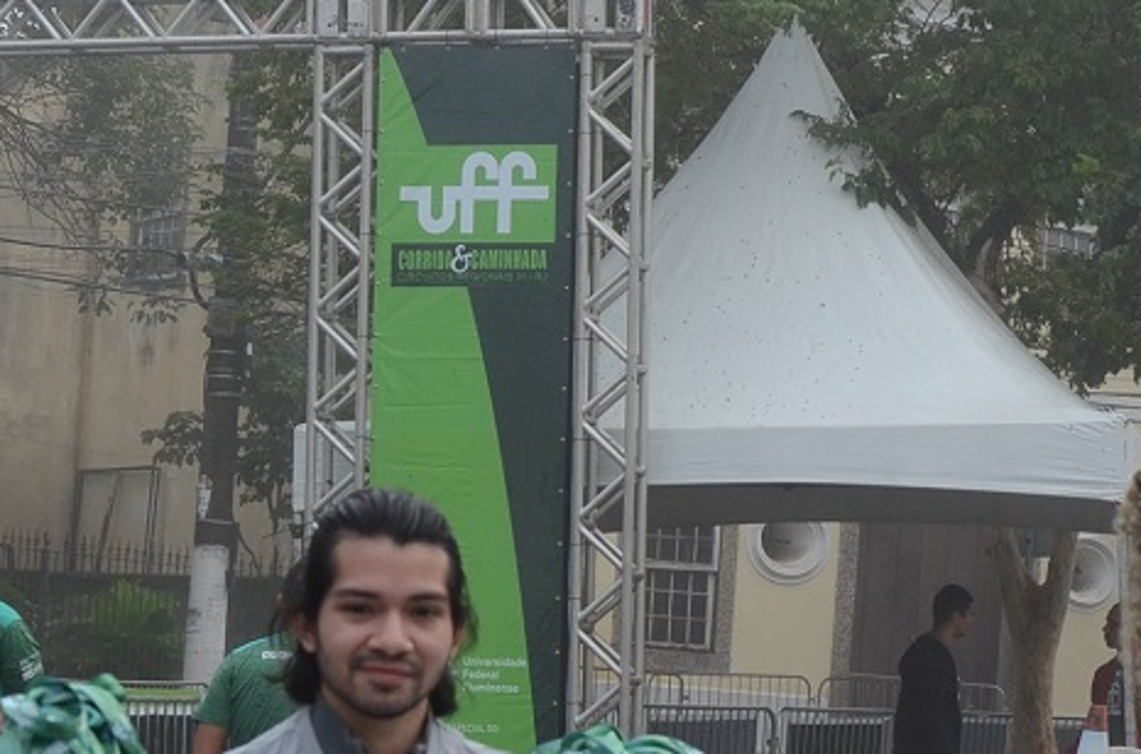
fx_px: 4276
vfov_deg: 10.0
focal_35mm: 135
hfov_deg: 15.1
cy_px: 688
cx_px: 257
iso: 500
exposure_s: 1/250
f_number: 5.6
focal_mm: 35
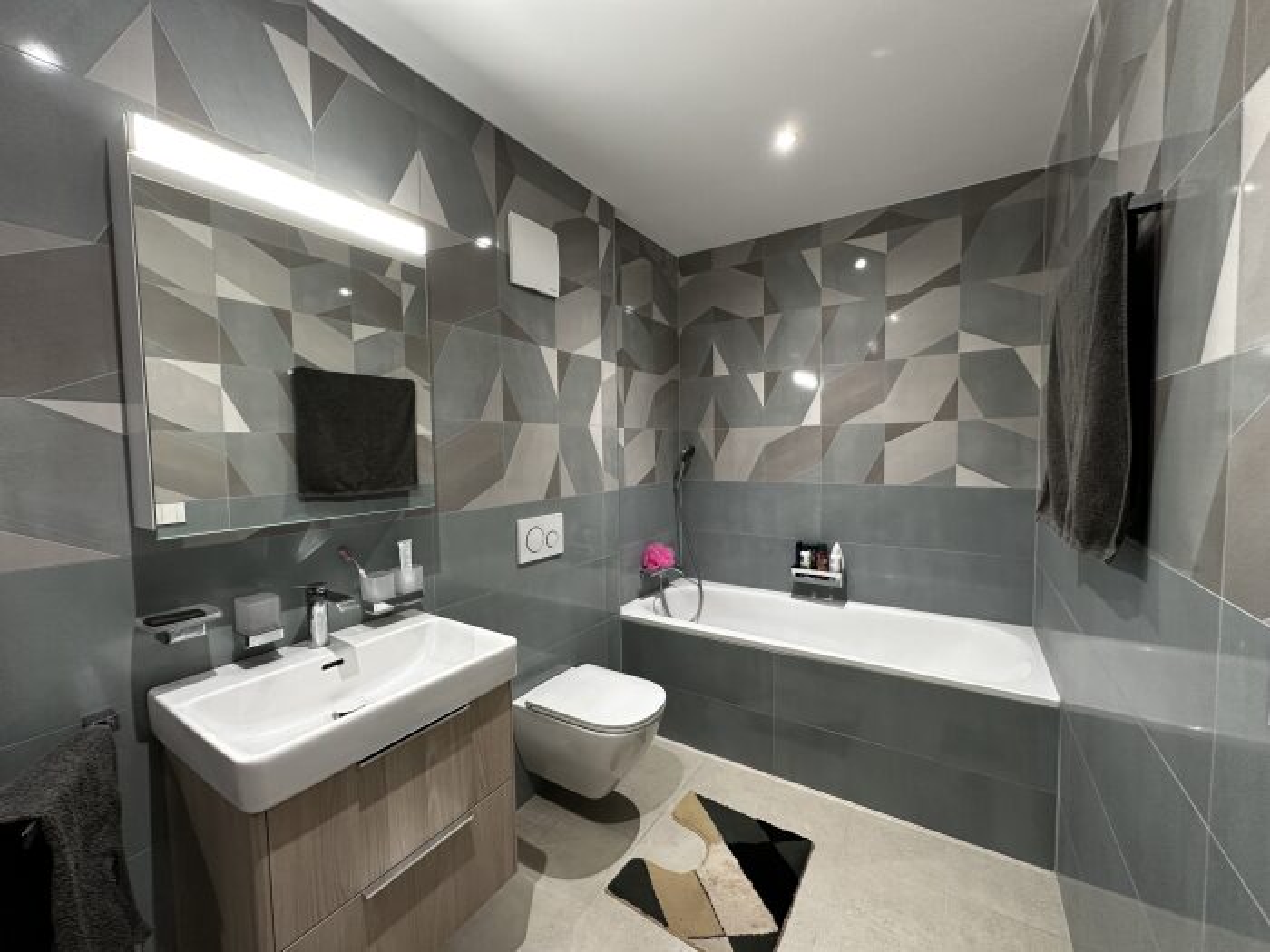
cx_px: 635
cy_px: 476
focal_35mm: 14
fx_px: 514
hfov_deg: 102.1
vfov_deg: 85.7
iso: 200
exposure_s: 1/50
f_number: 2.2
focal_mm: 2.22
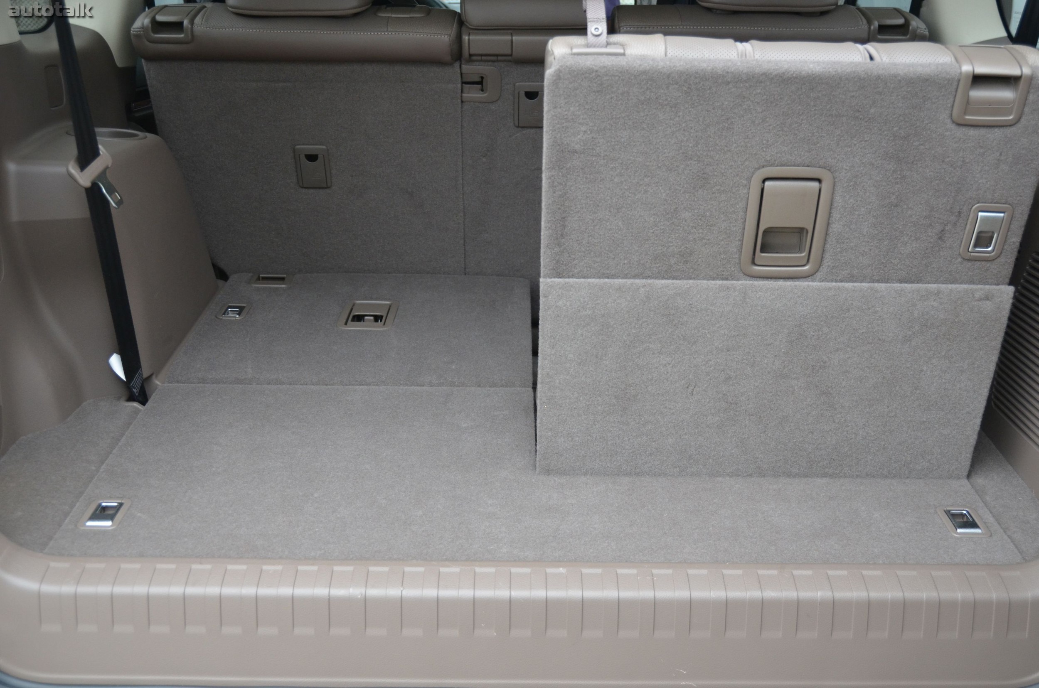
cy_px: 344
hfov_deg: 49.6
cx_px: 520
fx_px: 1123
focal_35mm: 39
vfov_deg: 34.1
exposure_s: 1/500
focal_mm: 26
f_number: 4
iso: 900
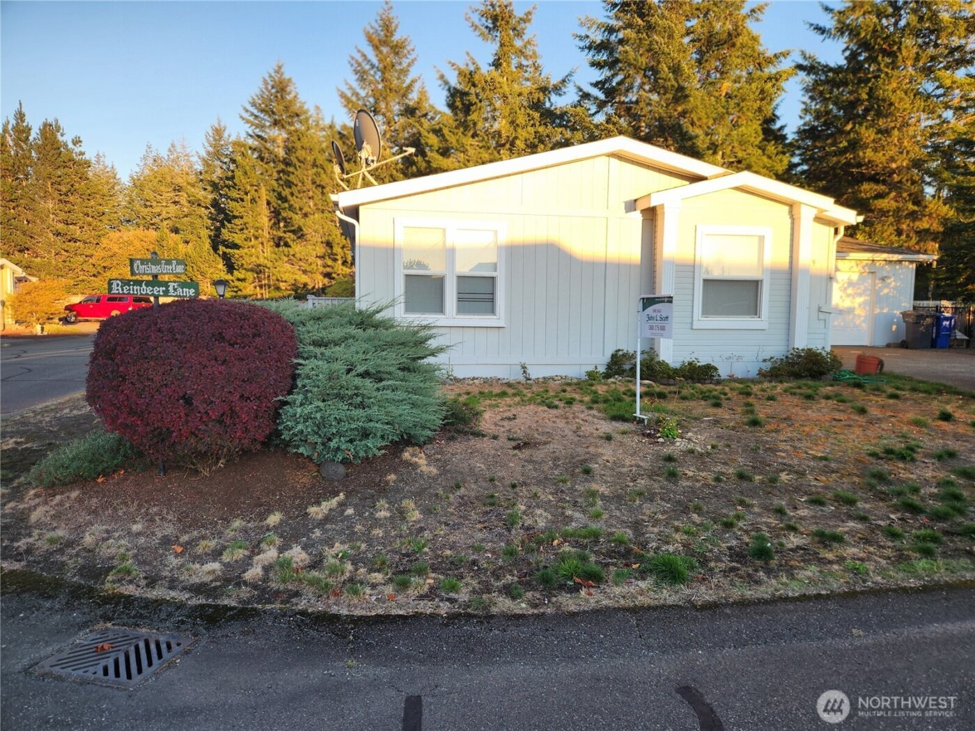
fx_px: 648
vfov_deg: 58.9
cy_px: 366
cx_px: 488
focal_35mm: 23
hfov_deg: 73.9
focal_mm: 5.4
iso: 20
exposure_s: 1/205
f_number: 1.8
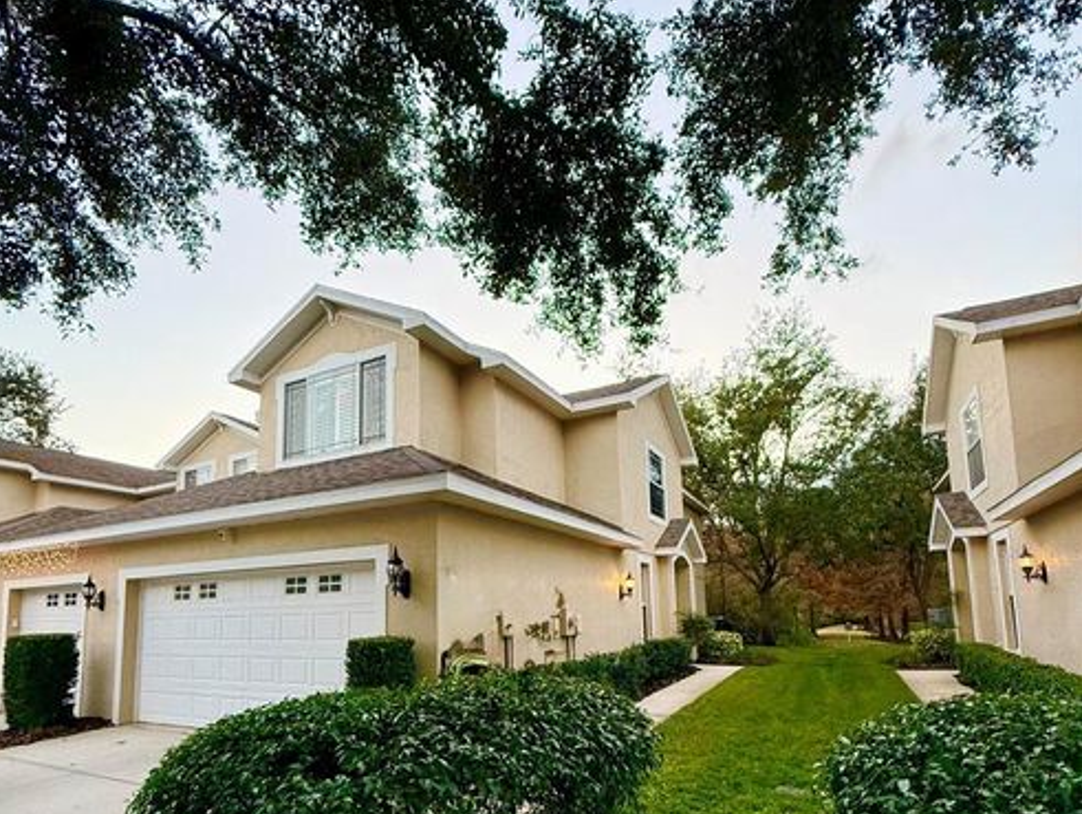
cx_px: 533
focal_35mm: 19
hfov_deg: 84.6
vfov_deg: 66.6
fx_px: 594
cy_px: 553
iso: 250
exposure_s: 1/99
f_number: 2.2
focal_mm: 2.22
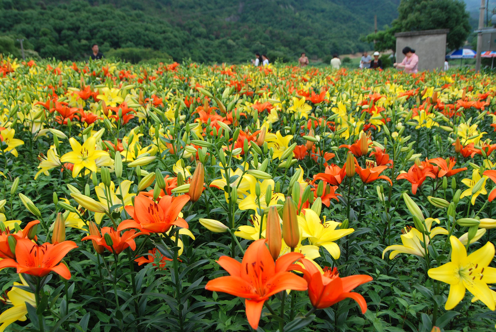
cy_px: 166
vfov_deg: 34.3
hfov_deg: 49.5
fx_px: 538
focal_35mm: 39
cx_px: 248
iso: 160
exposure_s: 1/125
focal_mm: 26
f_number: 5.6
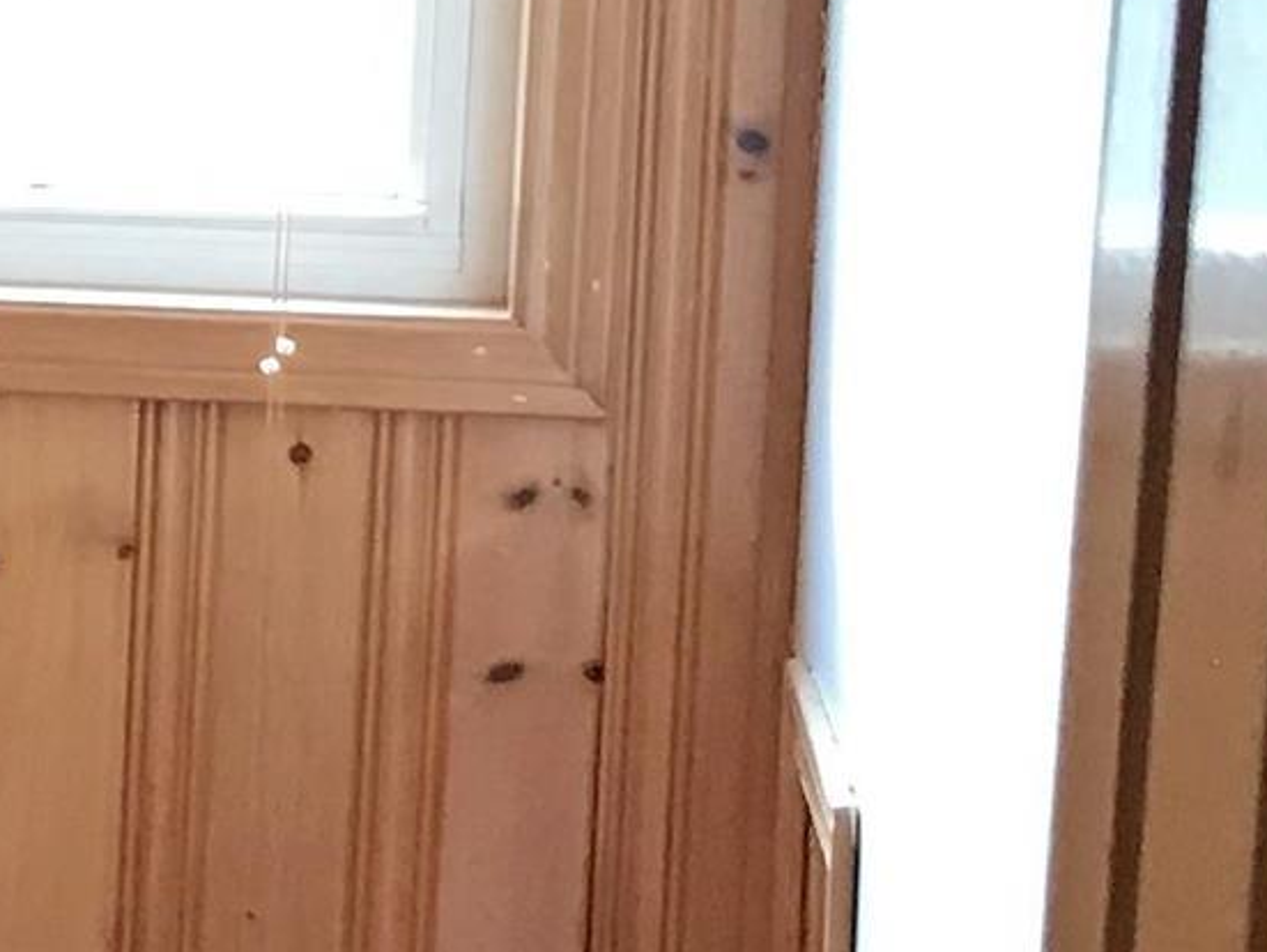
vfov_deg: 9.5
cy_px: 515
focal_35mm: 156
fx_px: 5714
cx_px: -1718
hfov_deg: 10.8
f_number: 1.8
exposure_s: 1/17
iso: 40
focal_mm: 3.99
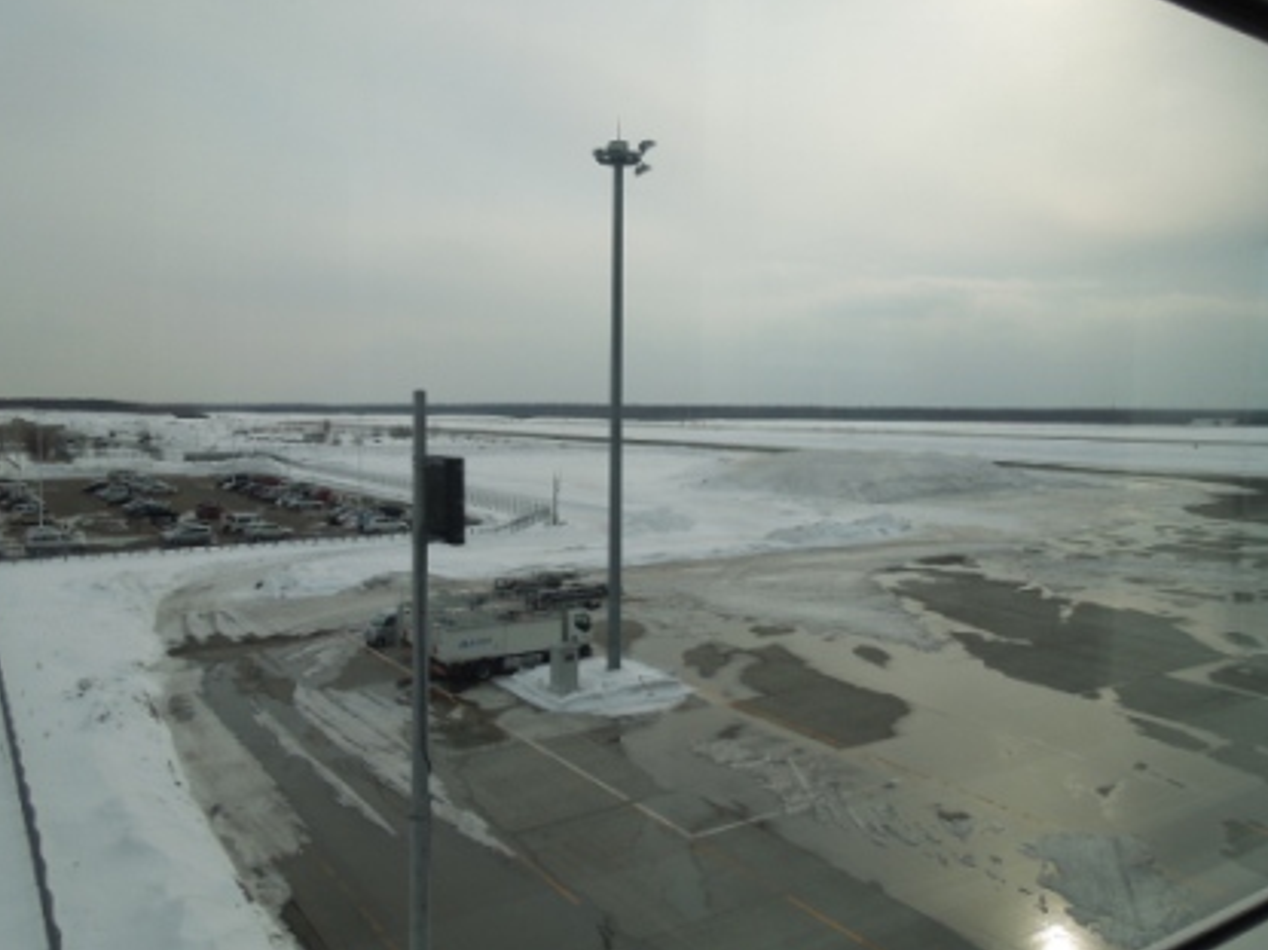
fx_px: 989
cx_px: 642
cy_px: 440
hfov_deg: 65.3
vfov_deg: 51.3
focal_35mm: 27
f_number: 6.6
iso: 100
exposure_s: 1/640
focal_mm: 4.5
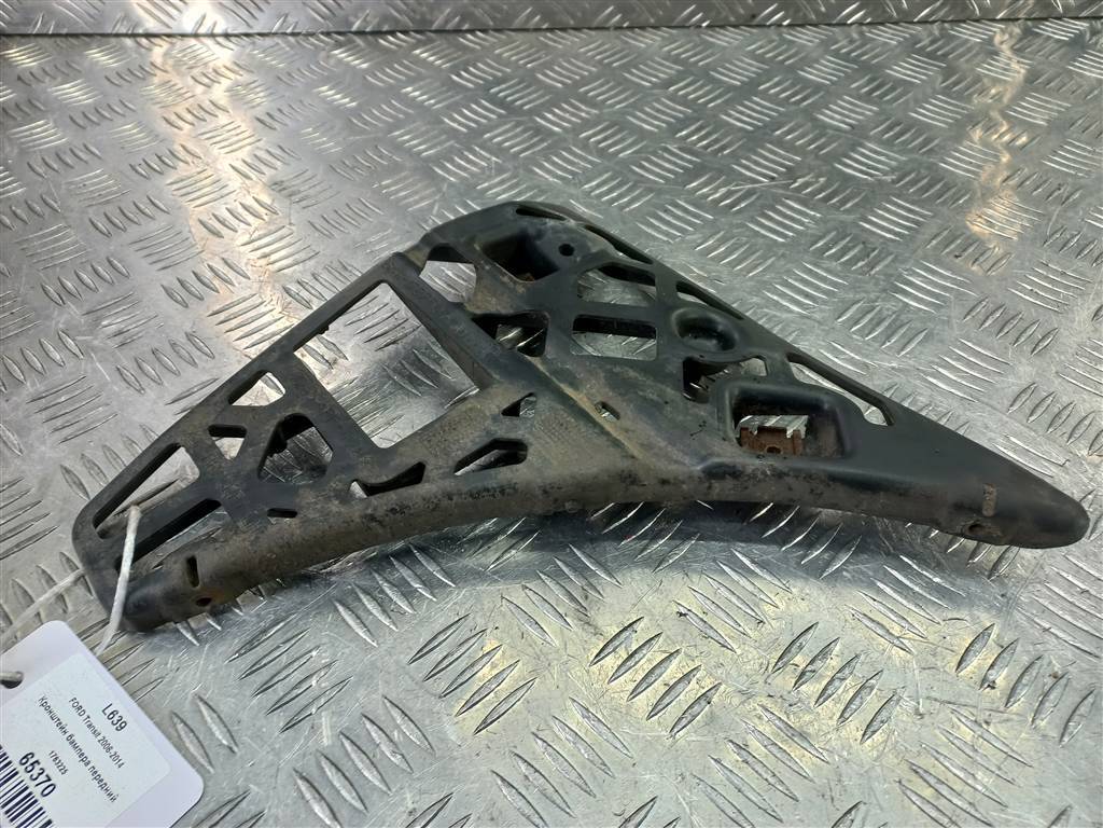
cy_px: 414
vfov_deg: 54.9
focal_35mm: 25
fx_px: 797
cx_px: 552
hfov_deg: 69.4
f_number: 1.8
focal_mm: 4.6
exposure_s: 1/50
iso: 50
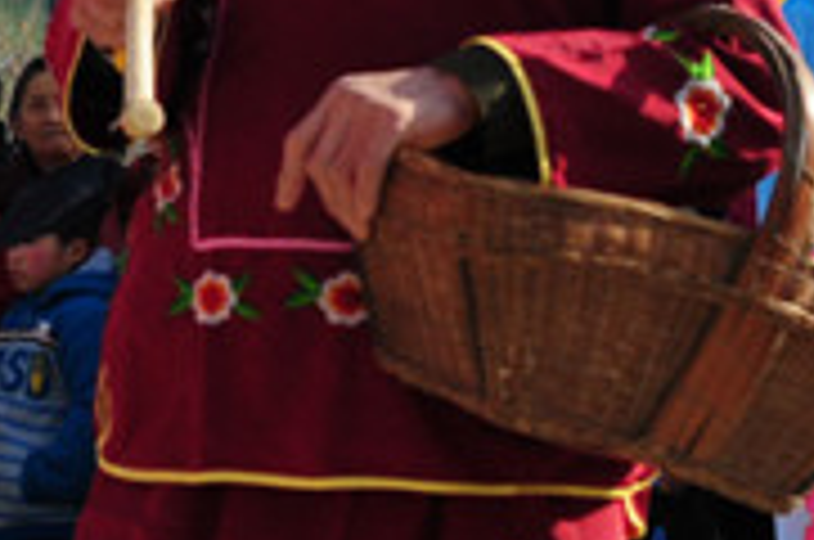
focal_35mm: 126
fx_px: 2855
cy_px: -38
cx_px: 108
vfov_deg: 10.7
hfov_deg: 16.1
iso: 400
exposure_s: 1/3200
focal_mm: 17
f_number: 3.5
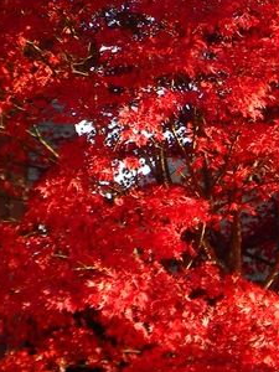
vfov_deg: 14.1
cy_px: 176
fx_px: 1505
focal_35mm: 140
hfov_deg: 10.6
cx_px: 192
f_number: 3.8
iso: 80
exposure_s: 1/86.8
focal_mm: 7.3
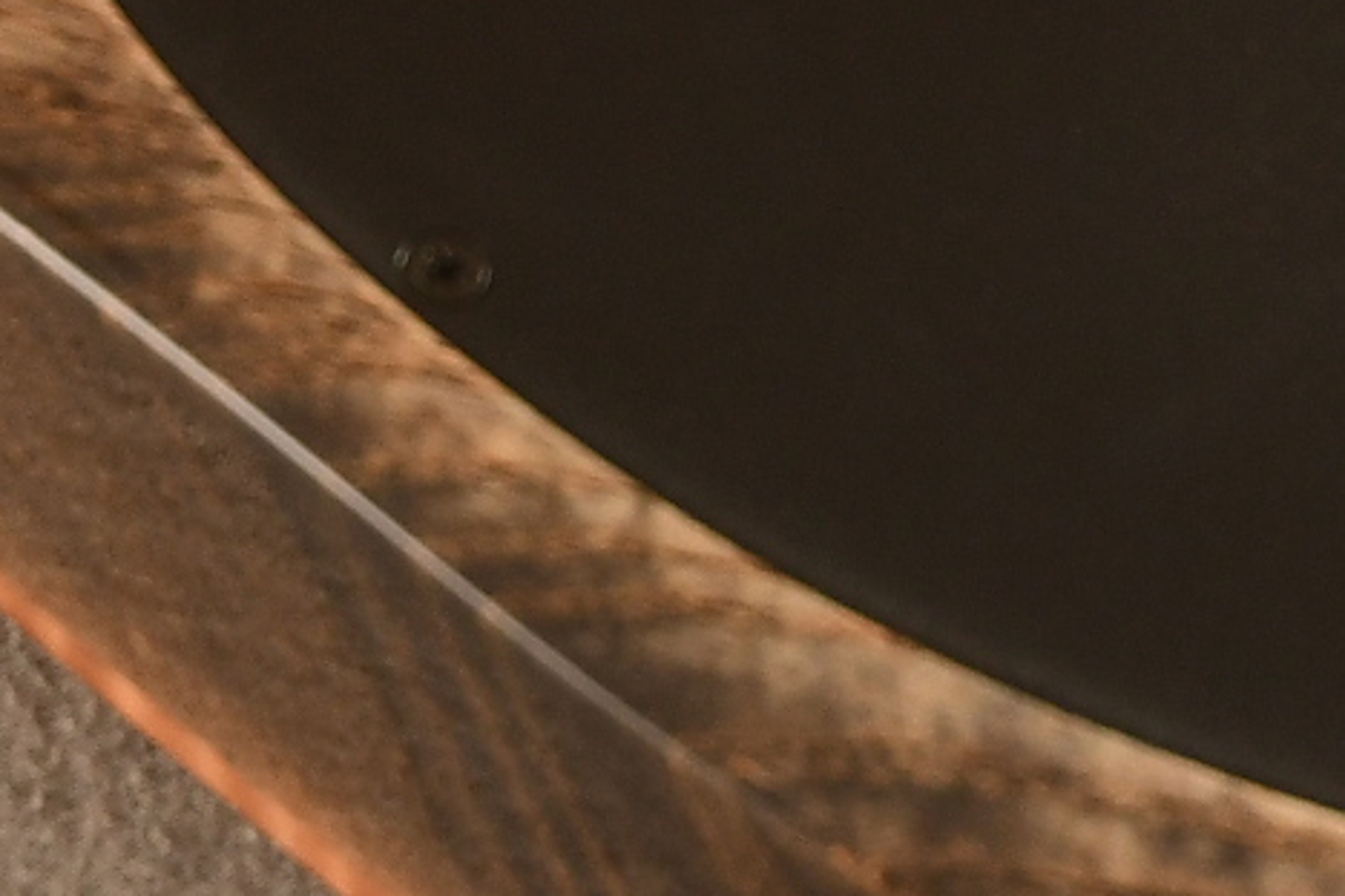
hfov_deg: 4.6
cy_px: -795
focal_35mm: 446
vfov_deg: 3.1
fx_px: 16662
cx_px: 83
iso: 200
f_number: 5
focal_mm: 50
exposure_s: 1/20
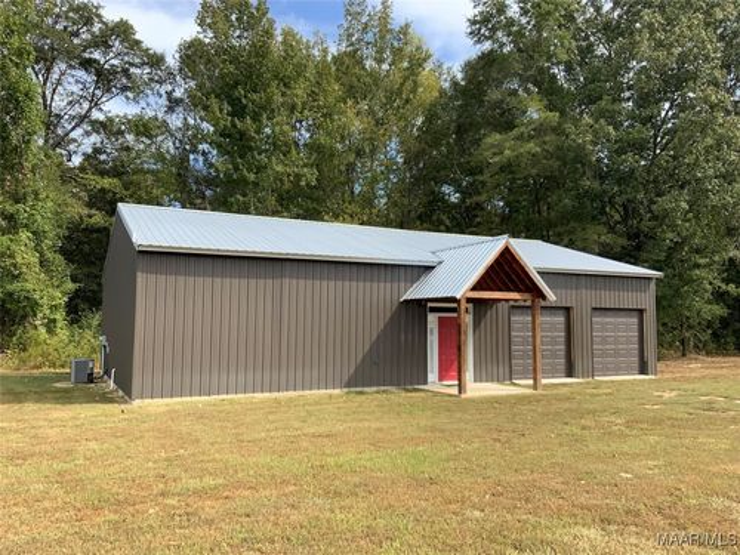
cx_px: 370
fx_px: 620
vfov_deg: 48.2
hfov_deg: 61.7
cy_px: 278
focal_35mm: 29
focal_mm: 3
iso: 16
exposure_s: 1/781
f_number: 1.8
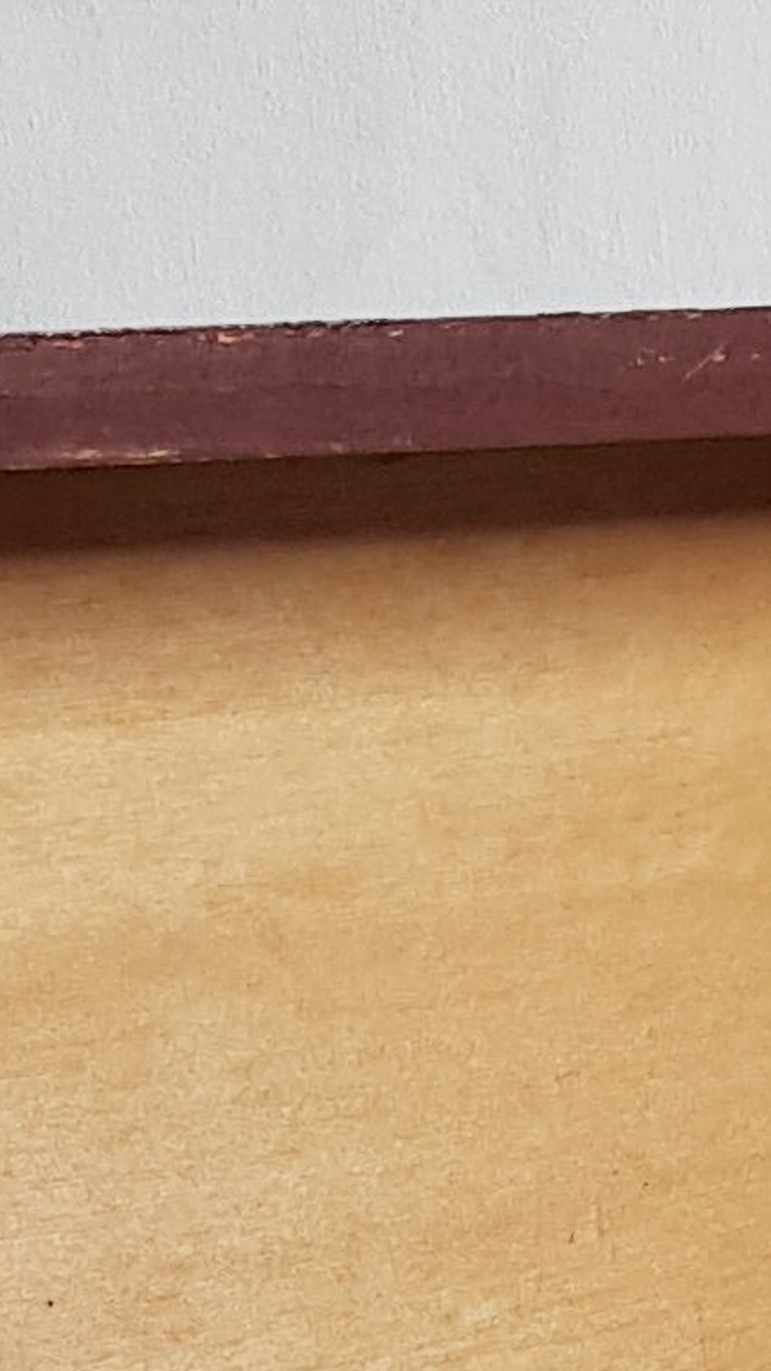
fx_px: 5452
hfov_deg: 8.1
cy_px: 2045
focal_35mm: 150
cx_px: 391
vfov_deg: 13.5
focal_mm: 4.2
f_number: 1.7
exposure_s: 1/50
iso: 50
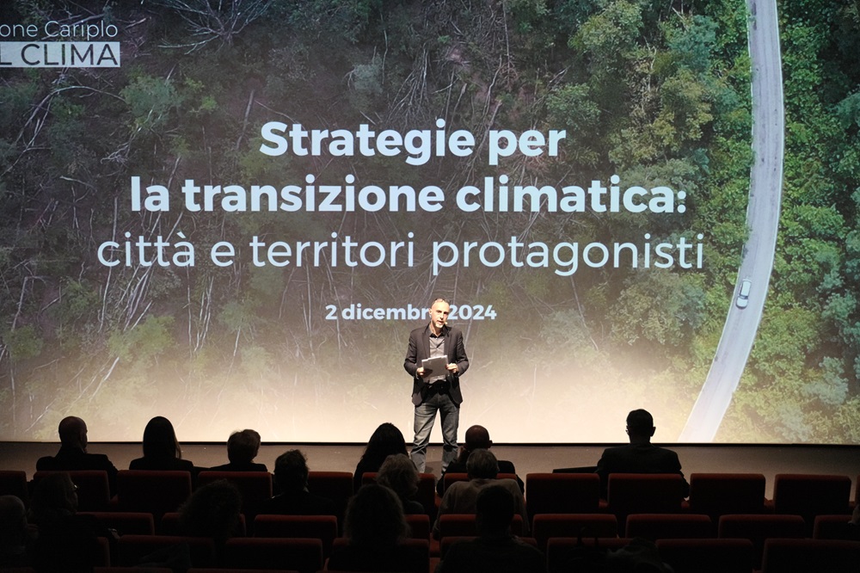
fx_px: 1218
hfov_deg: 38.9
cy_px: 286
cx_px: 430
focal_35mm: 51
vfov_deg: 26.5
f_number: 3.6
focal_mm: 51
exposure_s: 1/250
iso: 5000
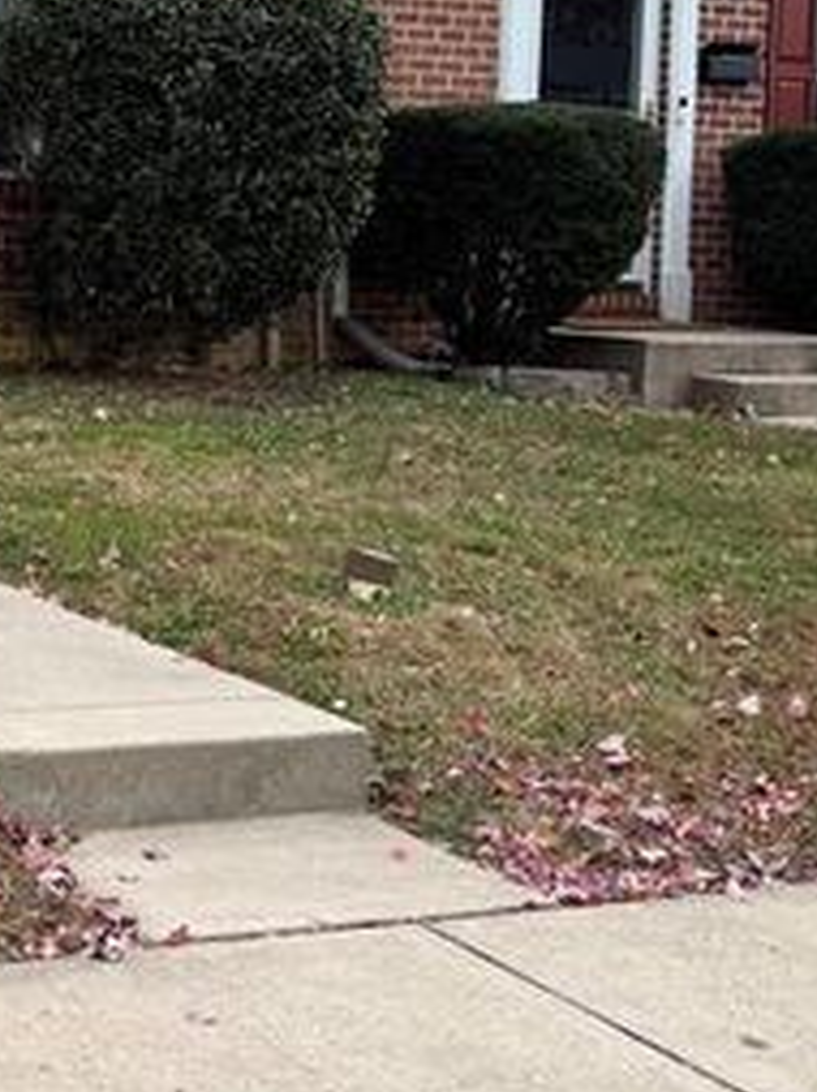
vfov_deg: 30.5
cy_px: 346
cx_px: -228
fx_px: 1986
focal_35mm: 63
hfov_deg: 21.2
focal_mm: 6.76
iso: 100
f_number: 1.78
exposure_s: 1/100
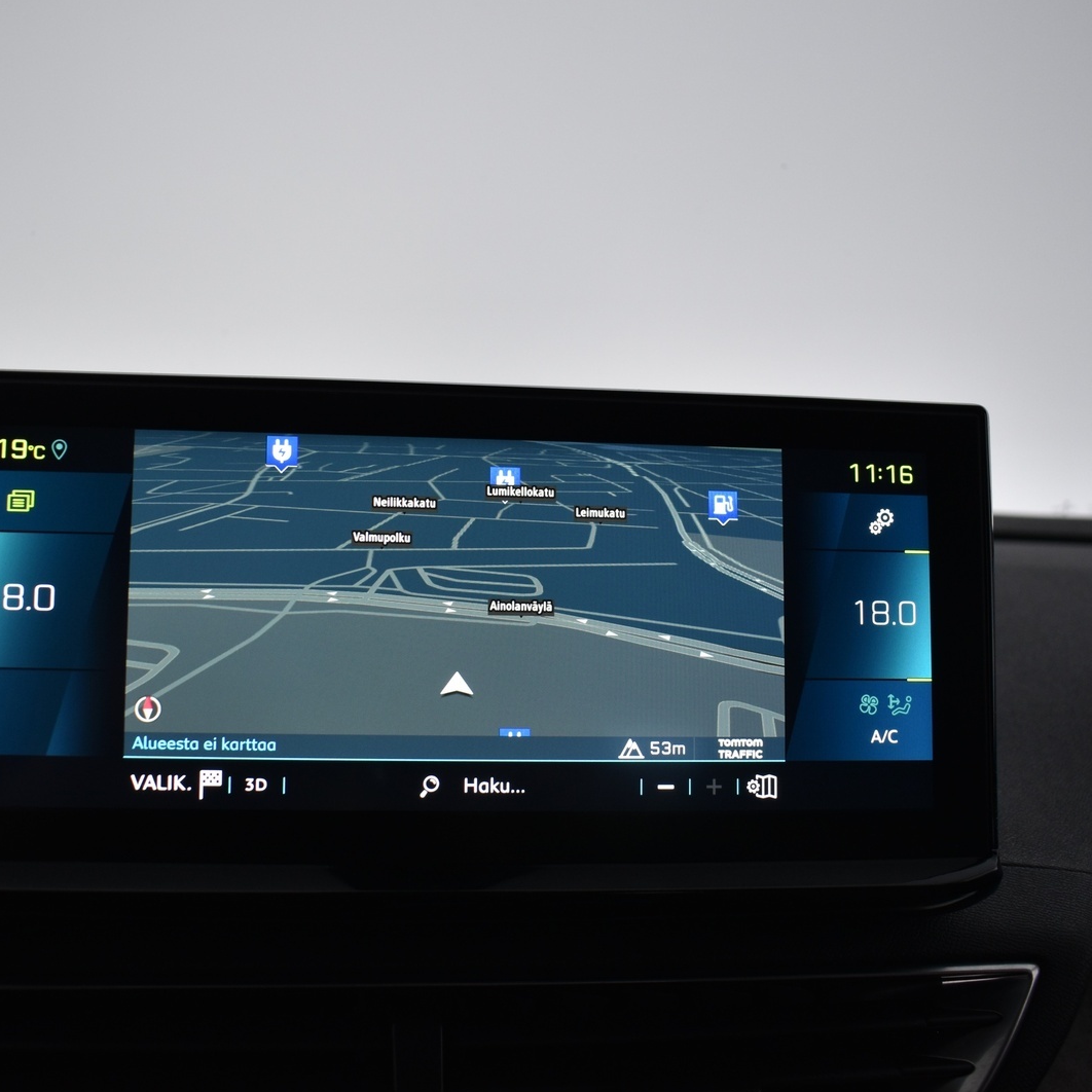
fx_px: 1249
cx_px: 428
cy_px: 550
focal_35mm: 35
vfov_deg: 47.2
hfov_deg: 46.9
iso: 450
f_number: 3.5
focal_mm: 18
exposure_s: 1/30
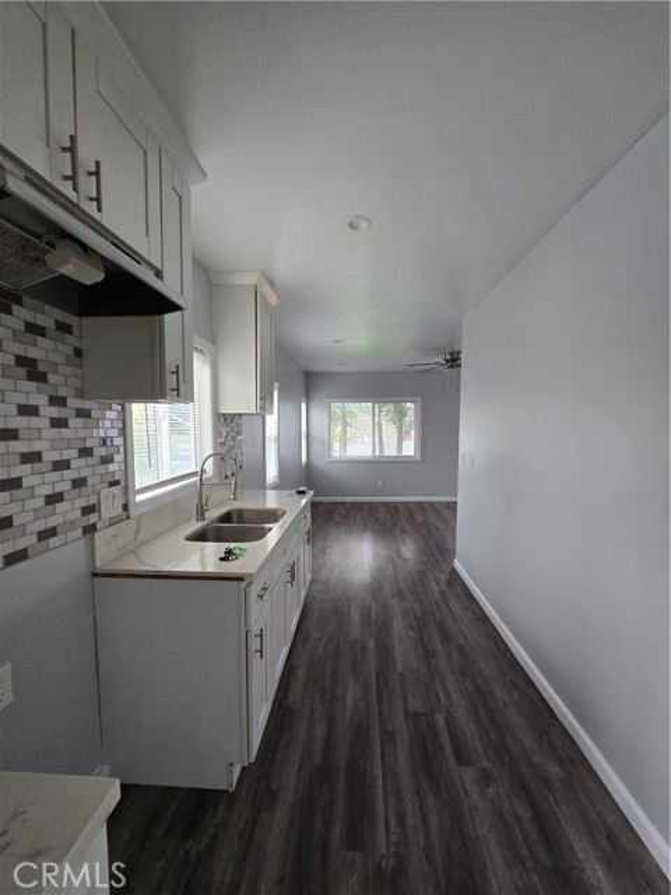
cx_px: 336
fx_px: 336
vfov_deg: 106.2
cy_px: 448
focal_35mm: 13
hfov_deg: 89.9
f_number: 2.2
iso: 100
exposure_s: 1/60
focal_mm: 1.7
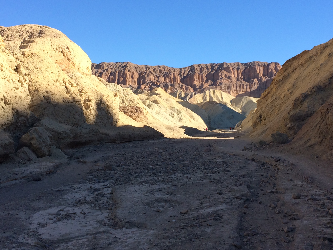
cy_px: 88
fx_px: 462
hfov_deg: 39.6
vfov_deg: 30.1
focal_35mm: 48
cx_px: 159
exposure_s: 1/1368
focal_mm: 4.15
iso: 32
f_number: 2.2
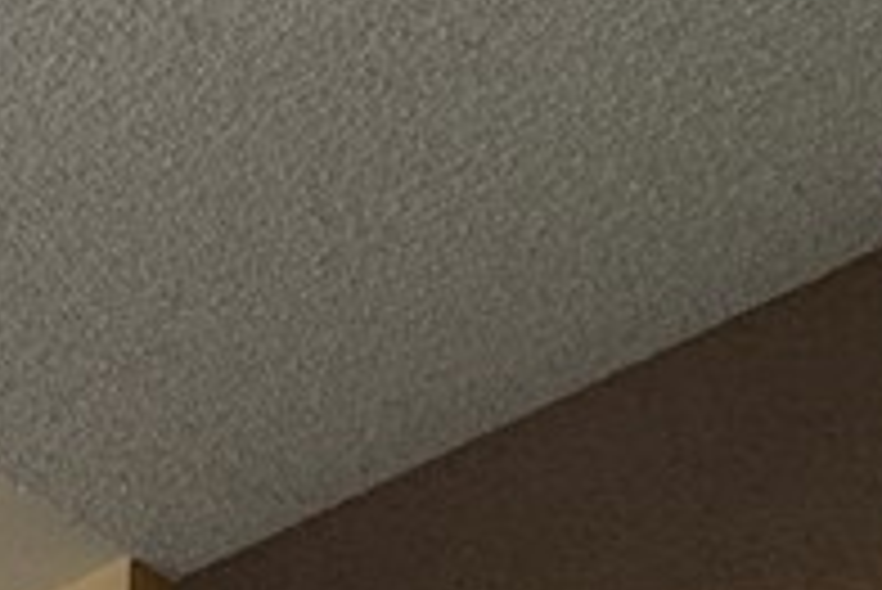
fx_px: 1863
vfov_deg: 11.8
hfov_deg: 21.0
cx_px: -562
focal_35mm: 76
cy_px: 1657
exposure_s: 1/120
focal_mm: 2.22
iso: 100
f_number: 2.2
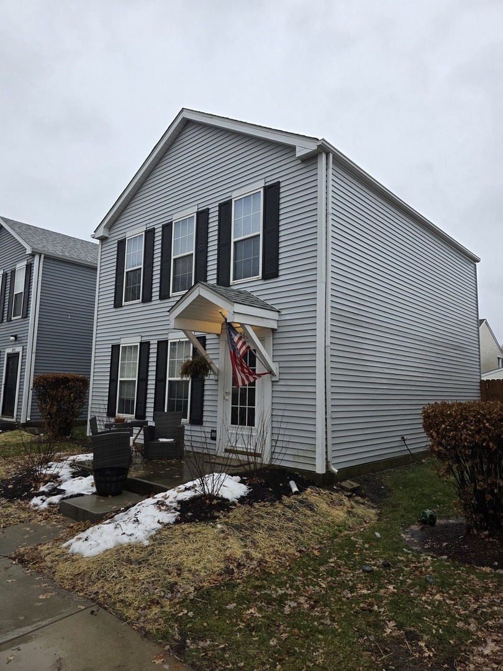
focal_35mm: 23
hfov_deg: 58.9
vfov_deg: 73.9
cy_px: 336
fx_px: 446
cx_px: 252
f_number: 1.7
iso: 64
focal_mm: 6.3
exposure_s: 1/180
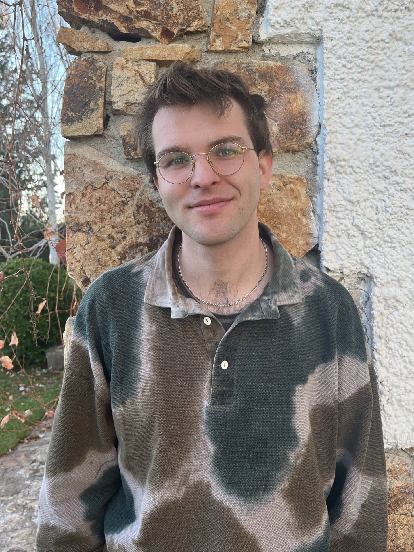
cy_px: 276
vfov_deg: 67.3
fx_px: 415
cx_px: 207
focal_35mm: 26
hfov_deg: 53.1
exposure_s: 1/235
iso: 40
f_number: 1.6
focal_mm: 5.1
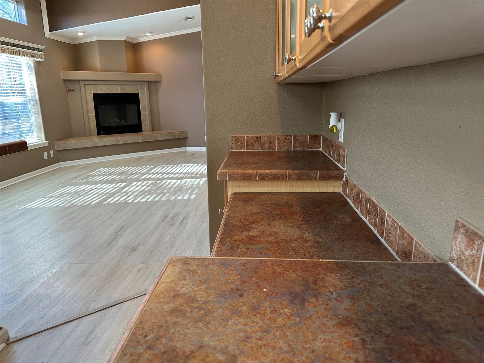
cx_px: 242
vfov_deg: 56.8
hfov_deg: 71.6
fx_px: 336
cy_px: 182
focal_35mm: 24
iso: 125
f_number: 1.78
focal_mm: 6.86
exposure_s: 1/60
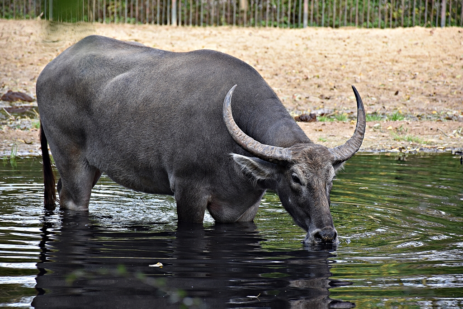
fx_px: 2354
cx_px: 232
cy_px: 154
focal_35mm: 183
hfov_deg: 11.2
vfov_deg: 7.5
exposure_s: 1/320
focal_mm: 122
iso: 400
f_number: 5.6
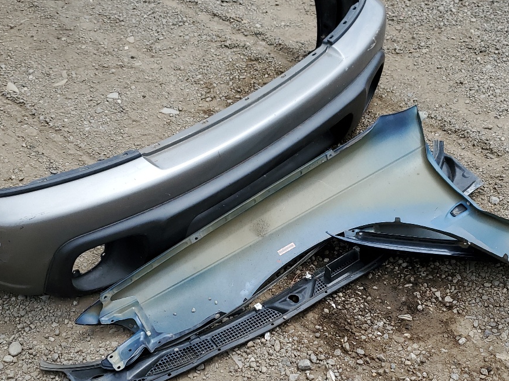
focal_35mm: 48
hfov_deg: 39.5
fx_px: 706
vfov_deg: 29.9
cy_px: 272
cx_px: 305
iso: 50
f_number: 1.5
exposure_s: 1/2500
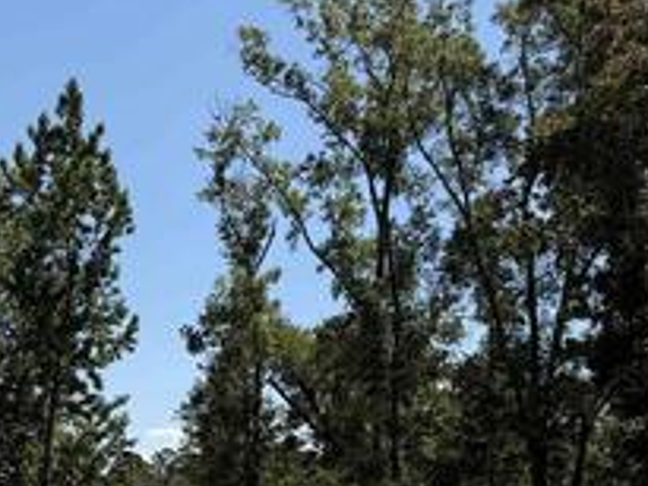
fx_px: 1405
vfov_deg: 18.8
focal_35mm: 75
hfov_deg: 24.1
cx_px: -89
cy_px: 543
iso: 80
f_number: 1.78
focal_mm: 6.76
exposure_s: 1/6711
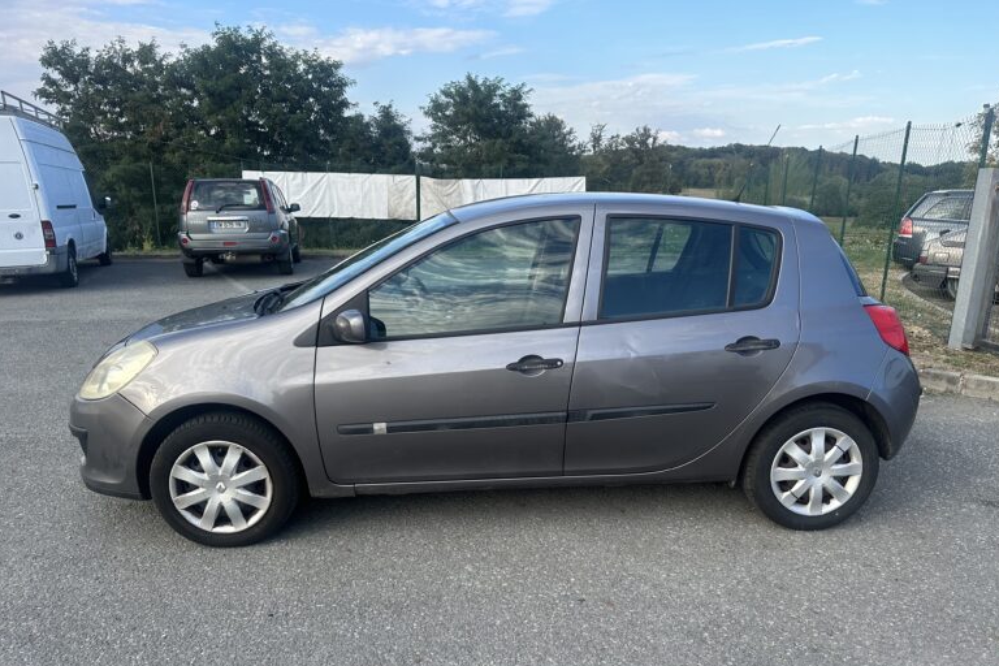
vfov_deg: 49.3
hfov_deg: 69.4
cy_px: 388
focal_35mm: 26
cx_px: 516
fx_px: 721
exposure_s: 1/1083
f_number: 1.78
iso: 80
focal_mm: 6.86
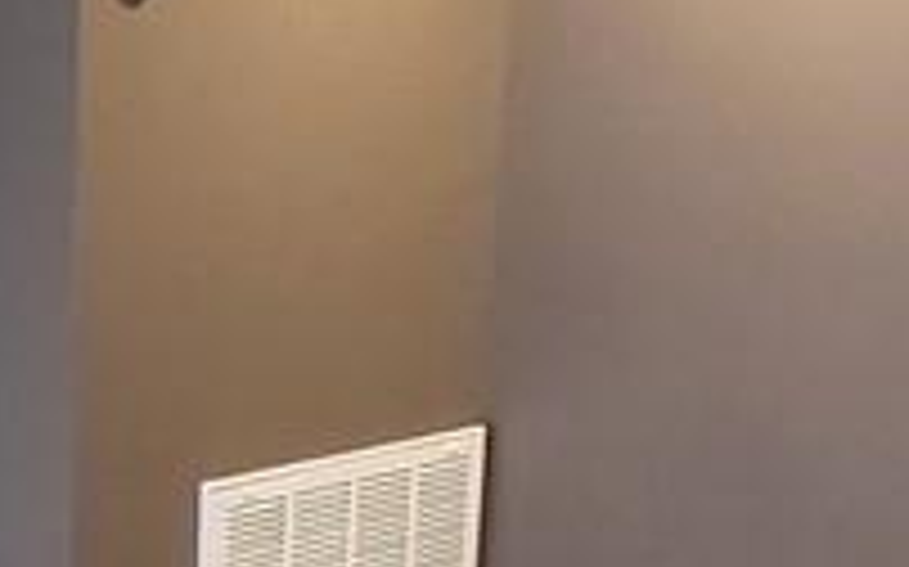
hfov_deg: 18.6
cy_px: 639
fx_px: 2699
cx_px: -9
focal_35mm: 109
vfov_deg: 11.8
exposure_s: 1/60
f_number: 2.2
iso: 400
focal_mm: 1.74
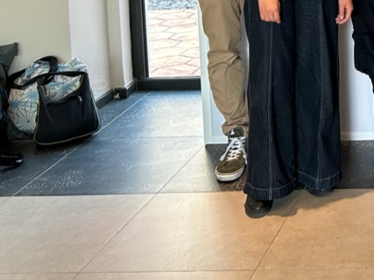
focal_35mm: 78
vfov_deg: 17.1
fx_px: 842
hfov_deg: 21.8
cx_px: 526
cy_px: -136
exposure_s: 1/100
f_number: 1.5
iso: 80
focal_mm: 5.7
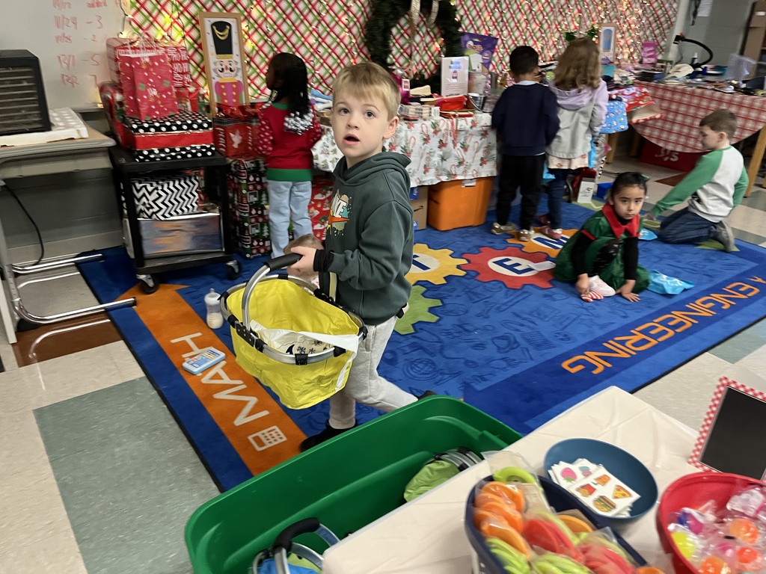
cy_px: 287
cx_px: 383
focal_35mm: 26
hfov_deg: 67.3
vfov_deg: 53.1
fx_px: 575
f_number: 1.6
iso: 250
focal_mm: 5.1
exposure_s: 1/60
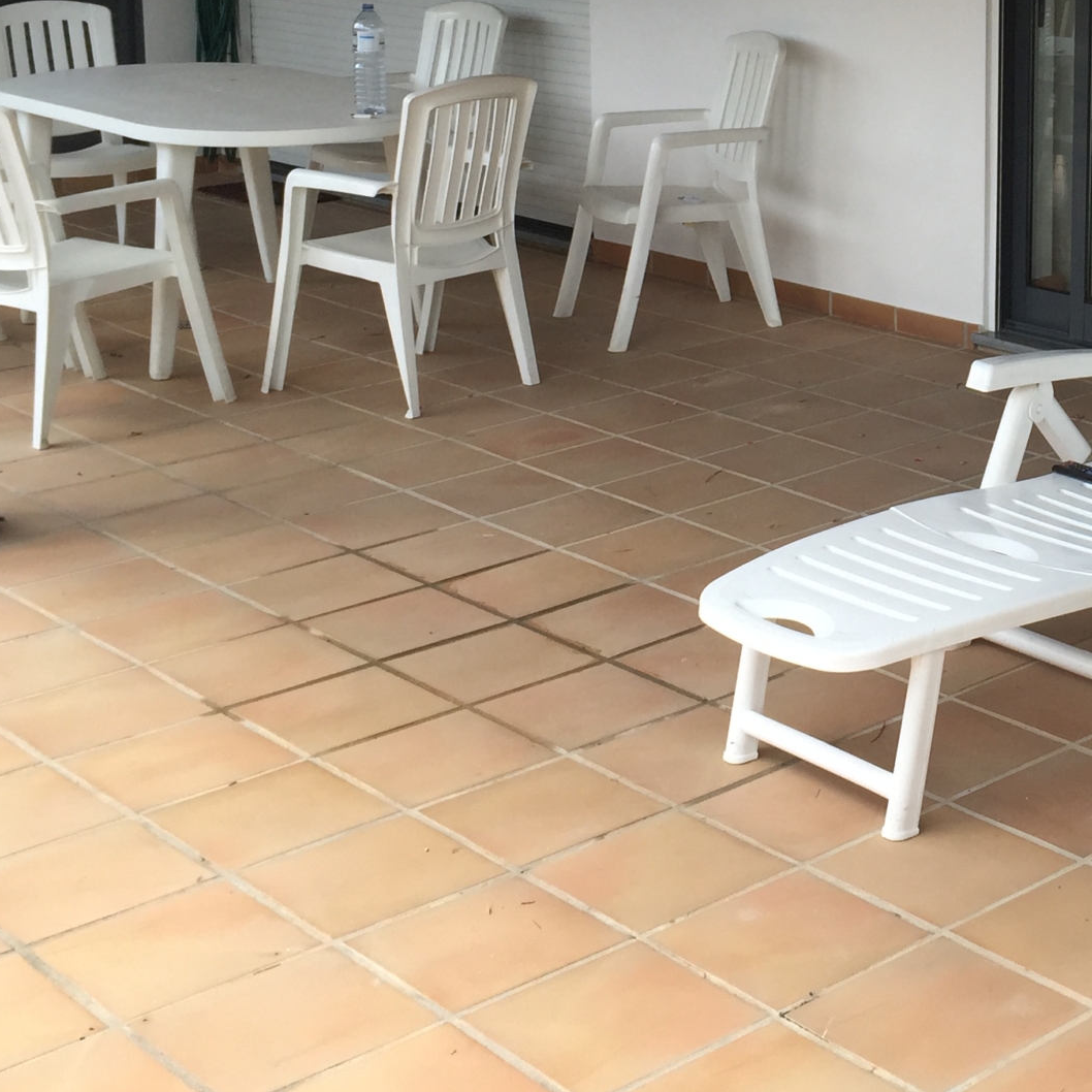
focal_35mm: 62
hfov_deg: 26.5
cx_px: 1034
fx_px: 2213
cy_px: 143
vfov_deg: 26.9
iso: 32
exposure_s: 1/608
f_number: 2.2
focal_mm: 4.15
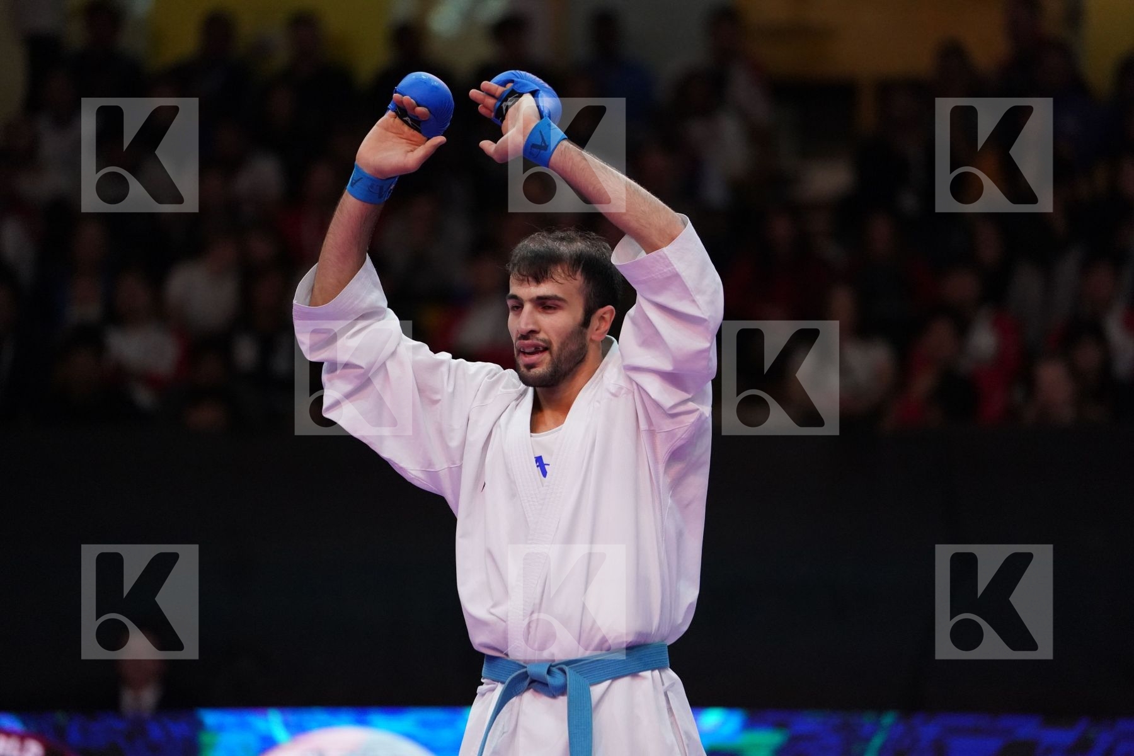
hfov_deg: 10.3
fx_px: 6300
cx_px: 567
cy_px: 378
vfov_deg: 6.9
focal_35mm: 200
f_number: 2.8
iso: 6400
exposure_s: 1/1000
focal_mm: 200
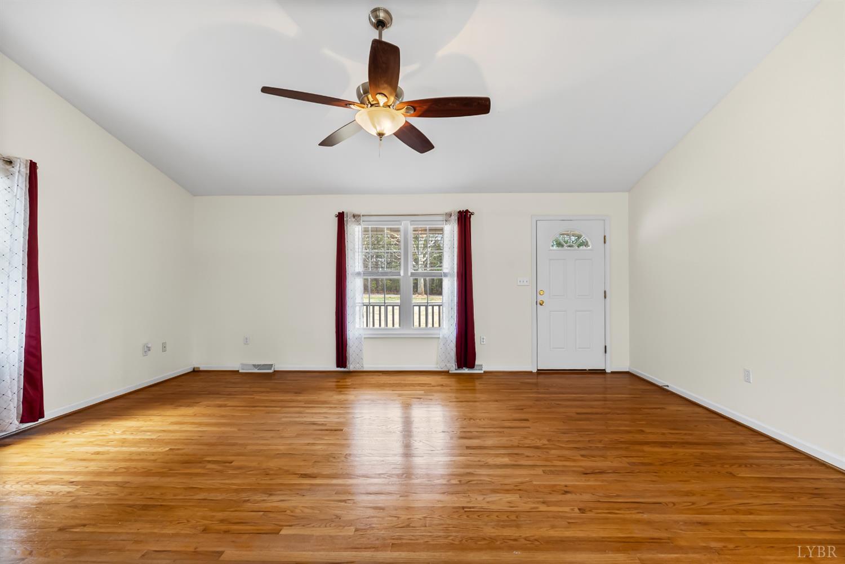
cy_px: 282
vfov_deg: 73.7
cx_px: 422
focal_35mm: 16
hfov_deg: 96.7
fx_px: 376
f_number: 8
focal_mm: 16
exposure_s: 1/2.5
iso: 1000
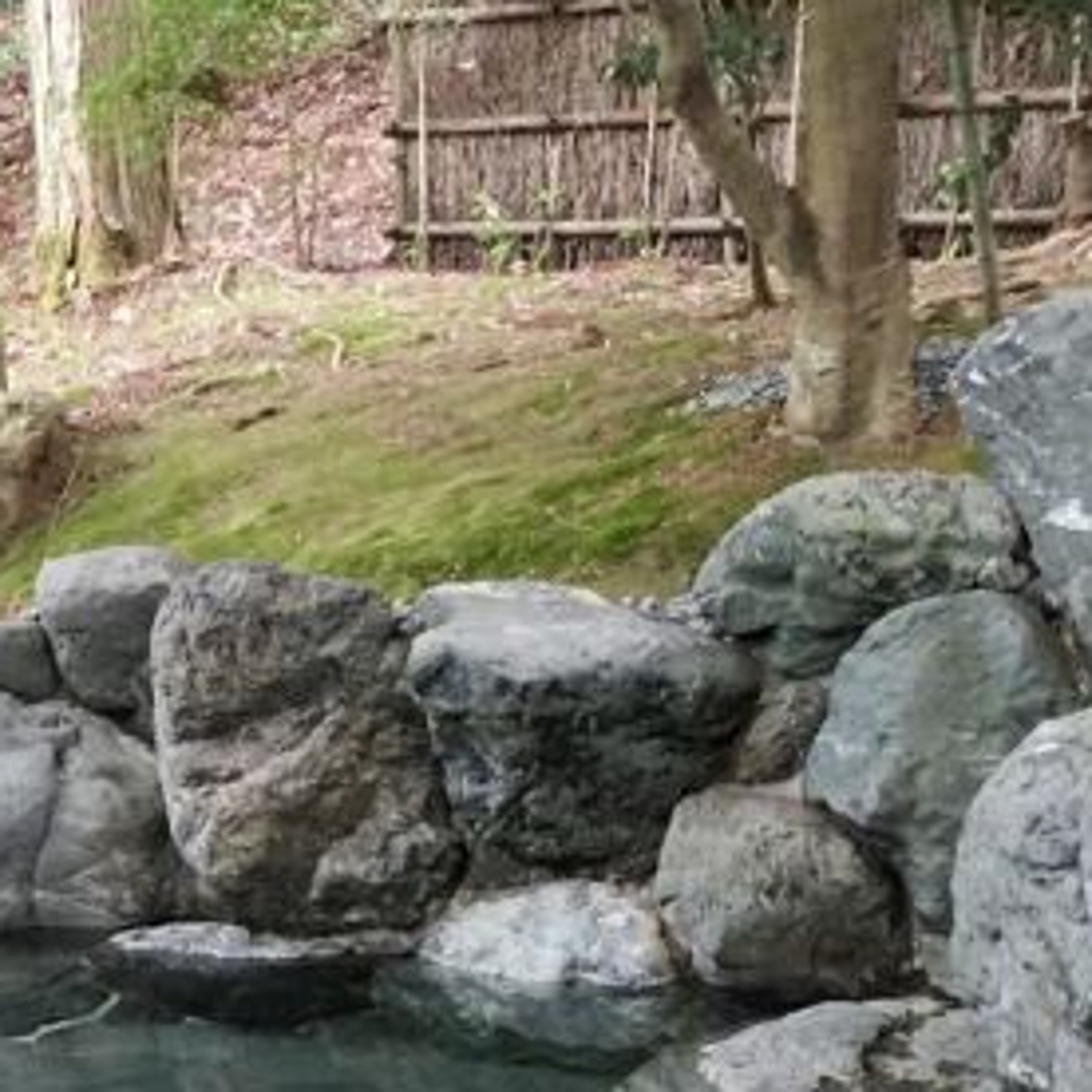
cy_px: 714
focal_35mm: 65
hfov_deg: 25.0
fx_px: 2320
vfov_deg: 26.4
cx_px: -44
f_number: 2.2
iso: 160
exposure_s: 1/30
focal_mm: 4.15
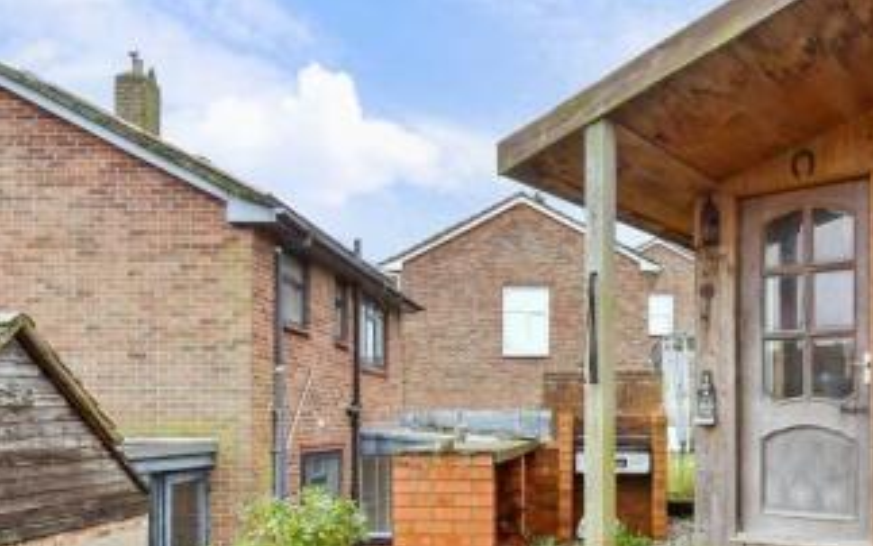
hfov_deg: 59.0
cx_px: 620
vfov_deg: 39.5
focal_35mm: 31
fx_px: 738
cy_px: 412
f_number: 8
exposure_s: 1/80
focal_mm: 10
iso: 400
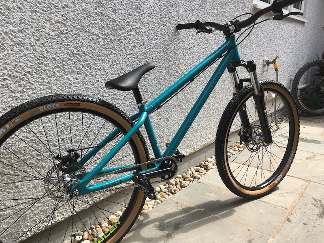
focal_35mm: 29
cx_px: 162
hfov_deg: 61.7
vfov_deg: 48.2
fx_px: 271
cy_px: 122
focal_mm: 4.15
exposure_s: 1/553
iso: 25
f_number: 2.2
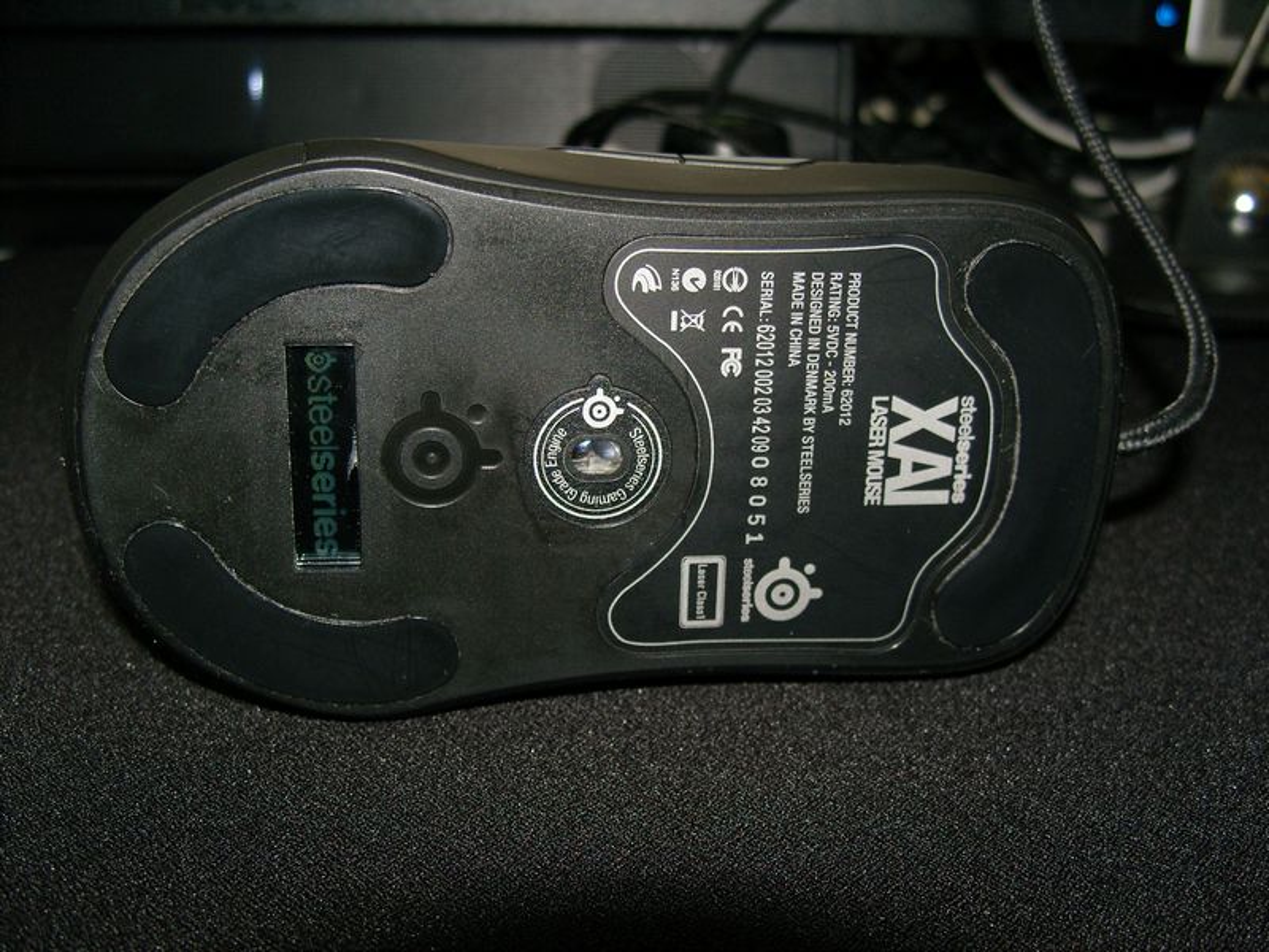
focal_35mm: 38
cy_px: 476
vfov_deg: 37.7
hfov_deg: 49.0
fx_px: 1393
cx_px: 634
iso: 80
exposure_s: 1/40
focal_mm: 7.8
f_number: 2.8
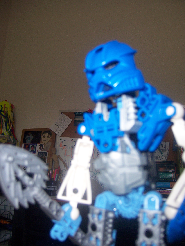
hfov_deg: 39.7
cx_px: 92
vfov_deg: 51.4
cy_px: 123
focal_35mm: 36
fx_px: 257
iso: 125
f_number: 2.8
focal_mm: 6.2
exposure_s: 1/60
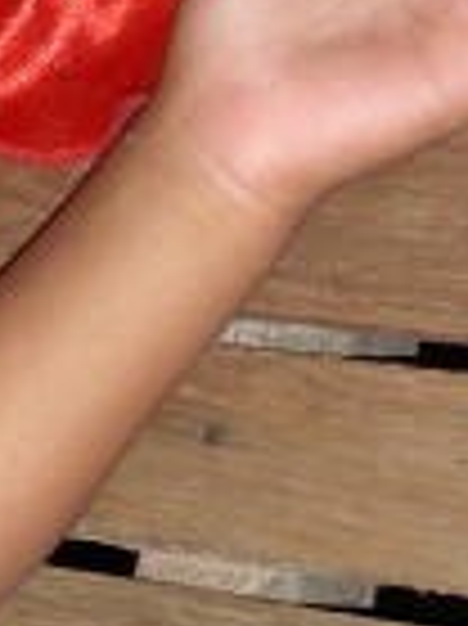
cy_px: 441
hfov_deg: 8.4
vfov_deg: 11.3
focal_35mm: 175
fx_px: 3159
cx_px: -54
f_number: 3.5
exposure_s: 1/60.1
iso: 50
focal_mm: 6.3
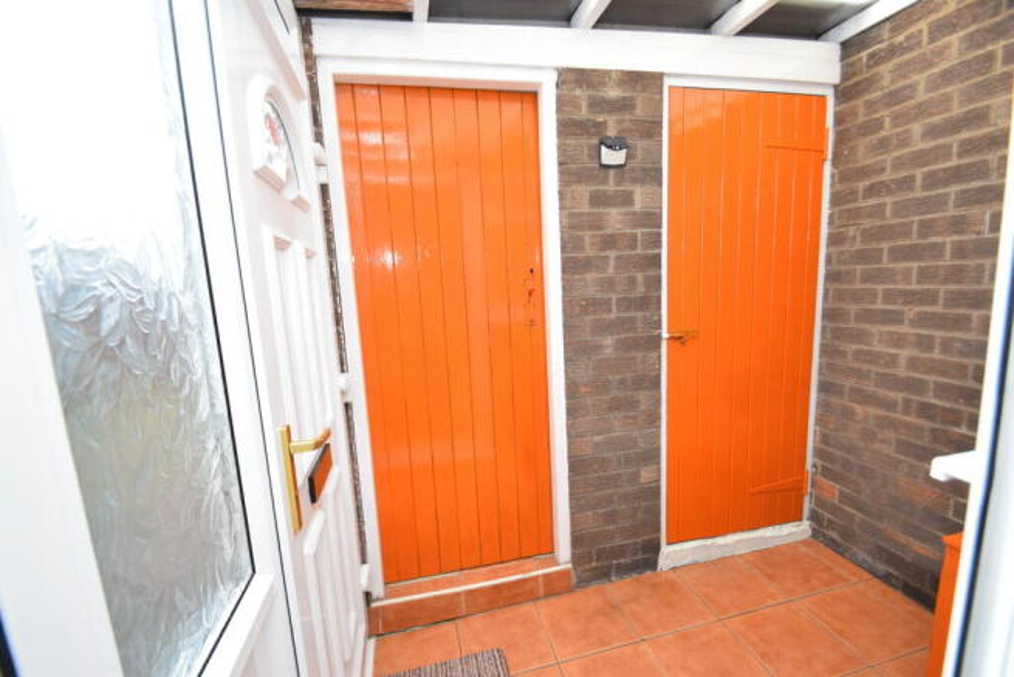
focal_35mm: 15
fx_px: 423
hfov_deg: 100.4
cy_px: 338
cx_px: 507
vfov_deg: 77.4
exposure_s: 1/100
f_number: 5
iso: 800
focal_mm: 10
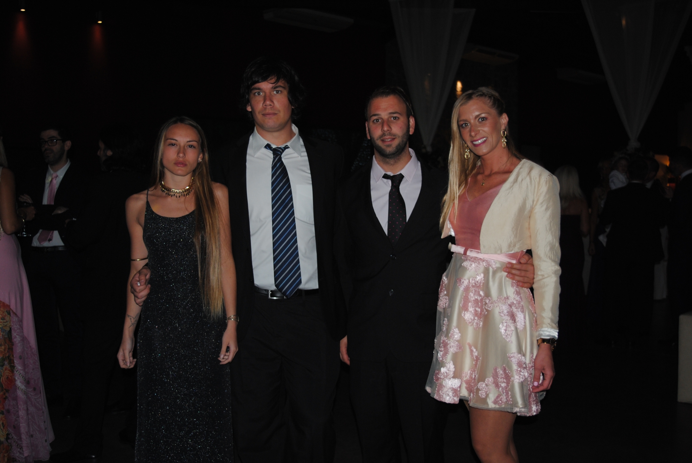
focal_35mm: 39
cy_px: 232
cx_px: 346
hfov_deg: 49.5
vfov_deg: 34.3
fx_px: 751
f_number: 4
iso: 200
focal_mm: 26
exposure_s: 1/60
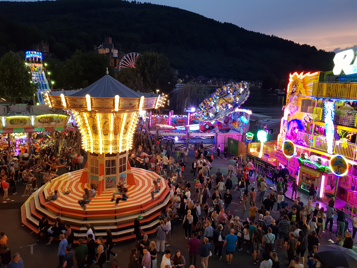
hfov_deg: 67.3
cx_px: 178
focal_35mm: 26
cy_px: 134
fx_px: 268
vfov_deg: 53.1
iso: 200
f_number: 1.7
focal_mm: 4.2
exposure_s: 1/50
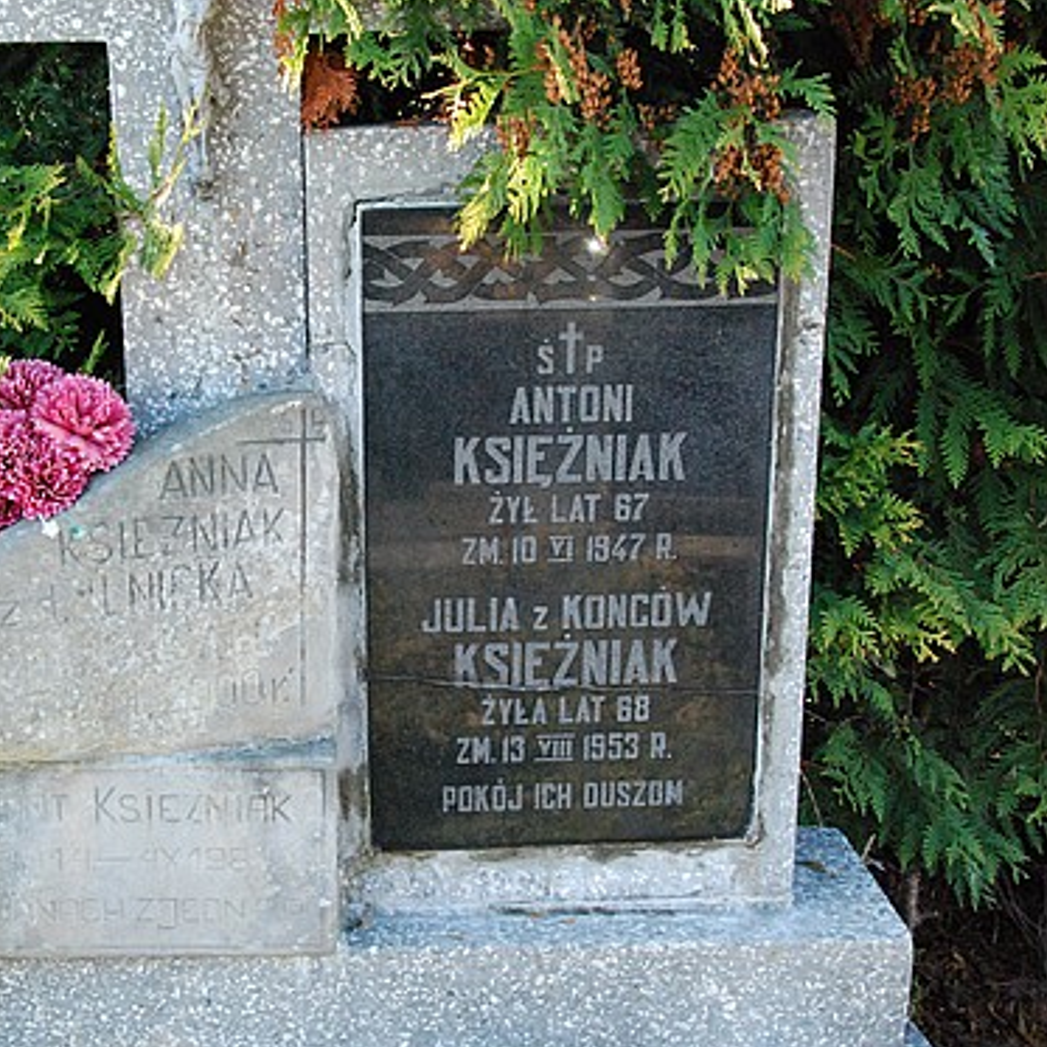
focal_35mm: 55
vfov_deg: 31.2
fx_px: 1873
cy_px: 497
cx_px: 351
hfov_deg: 31.0
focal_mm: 25
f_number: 8
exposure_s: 1/250
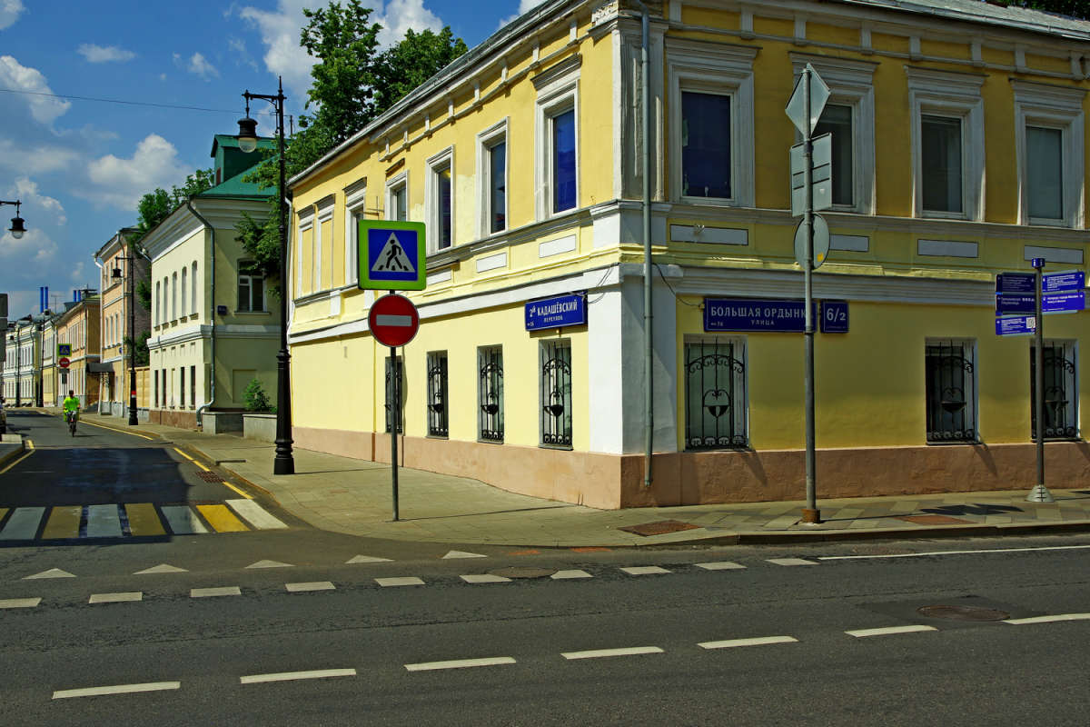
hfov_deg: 49.6
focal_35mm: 39
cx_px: 545
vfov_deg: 34.2
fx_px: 1181
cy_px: 364
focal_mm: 26
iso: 100
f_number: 9
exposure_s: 1/500
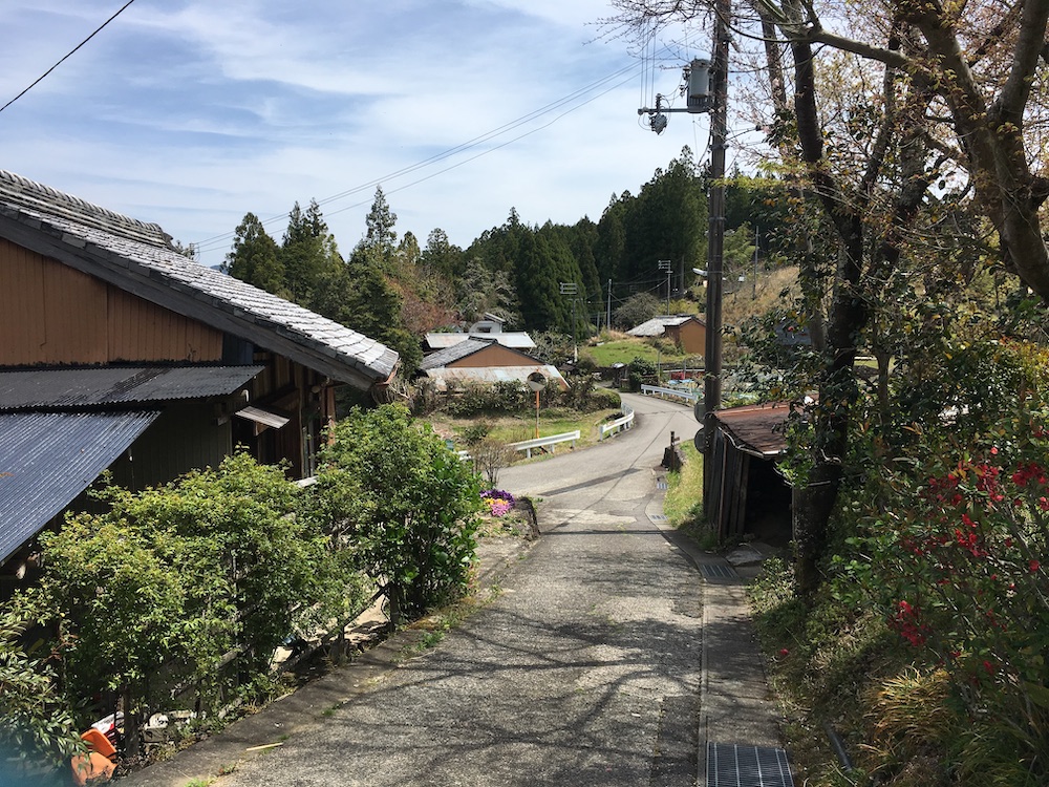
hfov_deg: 61.7
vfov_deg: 48.2
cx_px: 524
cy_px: 394
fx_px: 879
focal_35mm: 29
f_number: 2.2
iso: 25
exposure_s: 1/1789
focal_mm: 4.15
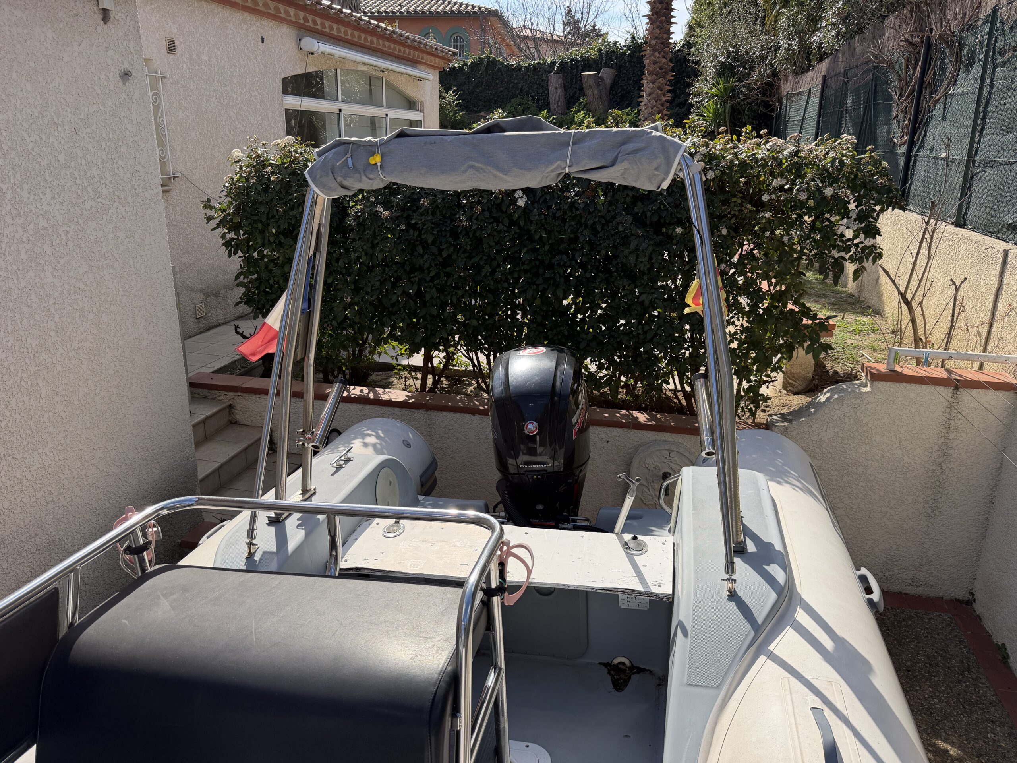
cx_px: 508
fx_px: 705
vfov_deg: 56.8
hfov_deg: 71.6
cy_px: 382
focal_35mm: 24
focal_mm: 6.76
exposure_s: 1/5319
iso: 100
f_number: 1.78
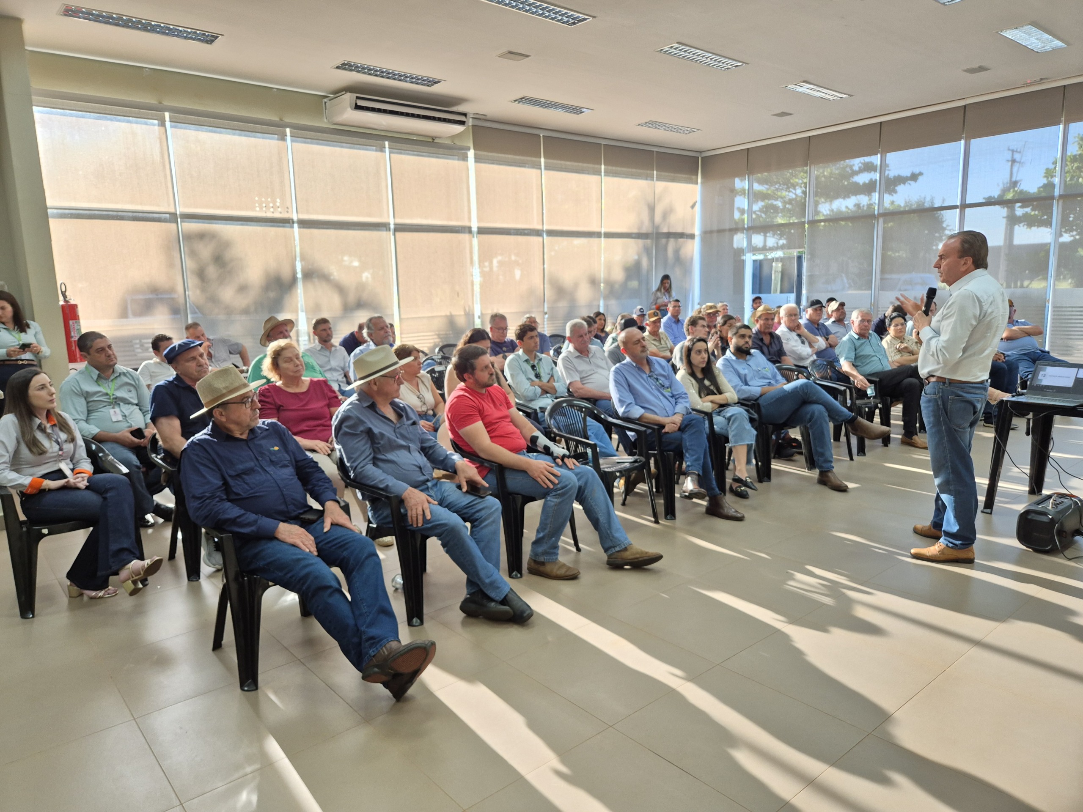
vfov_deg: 58.9
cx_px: 542
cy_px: 406
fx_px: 720
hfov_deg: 73.9
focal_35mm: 23
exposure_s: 1/120
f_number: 1.8
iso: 200
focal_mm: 5.4
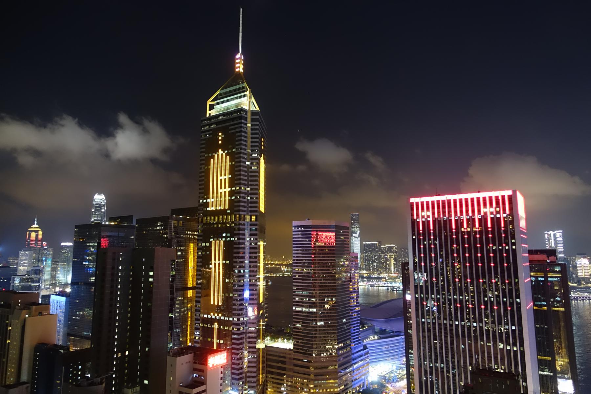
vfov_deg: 53.1
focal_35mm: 24
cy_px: 197
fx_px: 394
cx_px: 296
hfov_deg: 73.7
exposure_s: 1/8
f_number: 1.8
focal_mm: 8.8
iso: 800
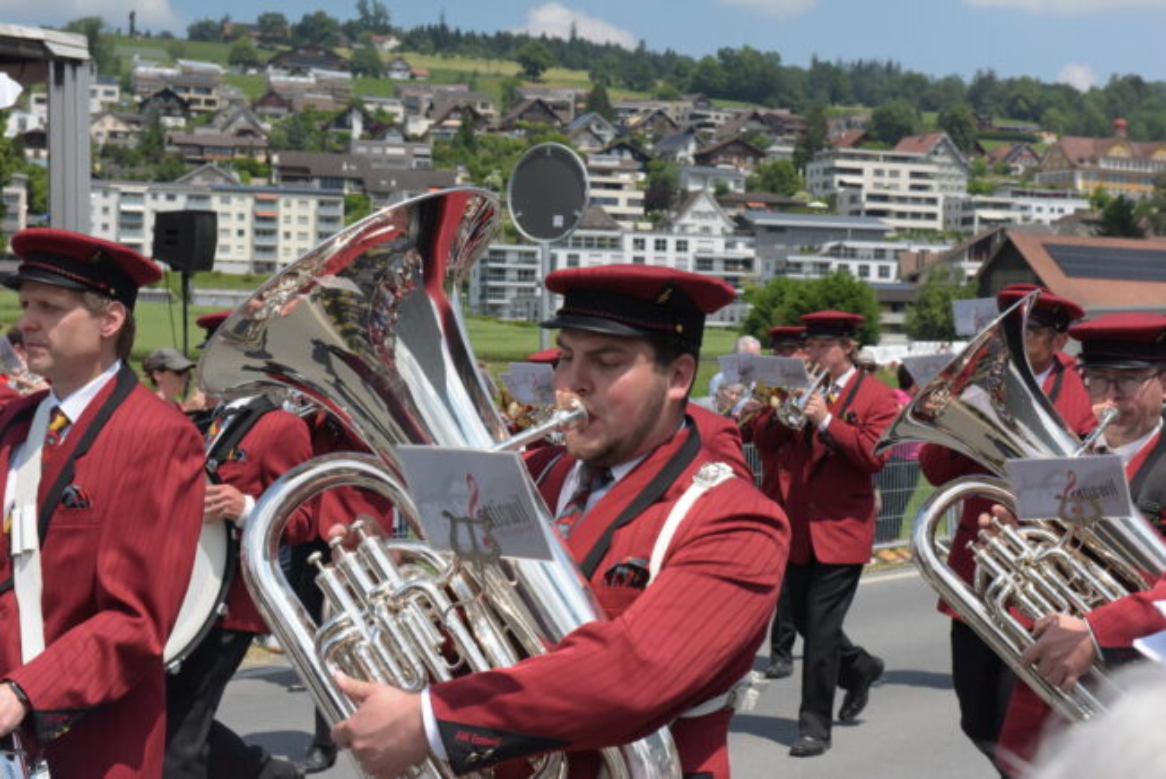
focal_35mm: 70
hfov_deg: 28.8
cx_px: 583
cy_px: 390
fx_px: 2268
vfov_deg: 19.5
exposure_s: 1/8000
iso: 6400
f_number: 13
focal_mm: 70
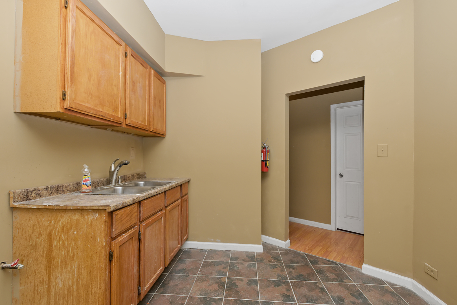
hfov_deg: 100.4
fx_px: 190
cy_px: 152
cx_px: 228
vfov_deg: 77.3
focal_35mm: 15
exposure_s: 1/15
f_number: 7.1
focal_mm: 10
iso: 250
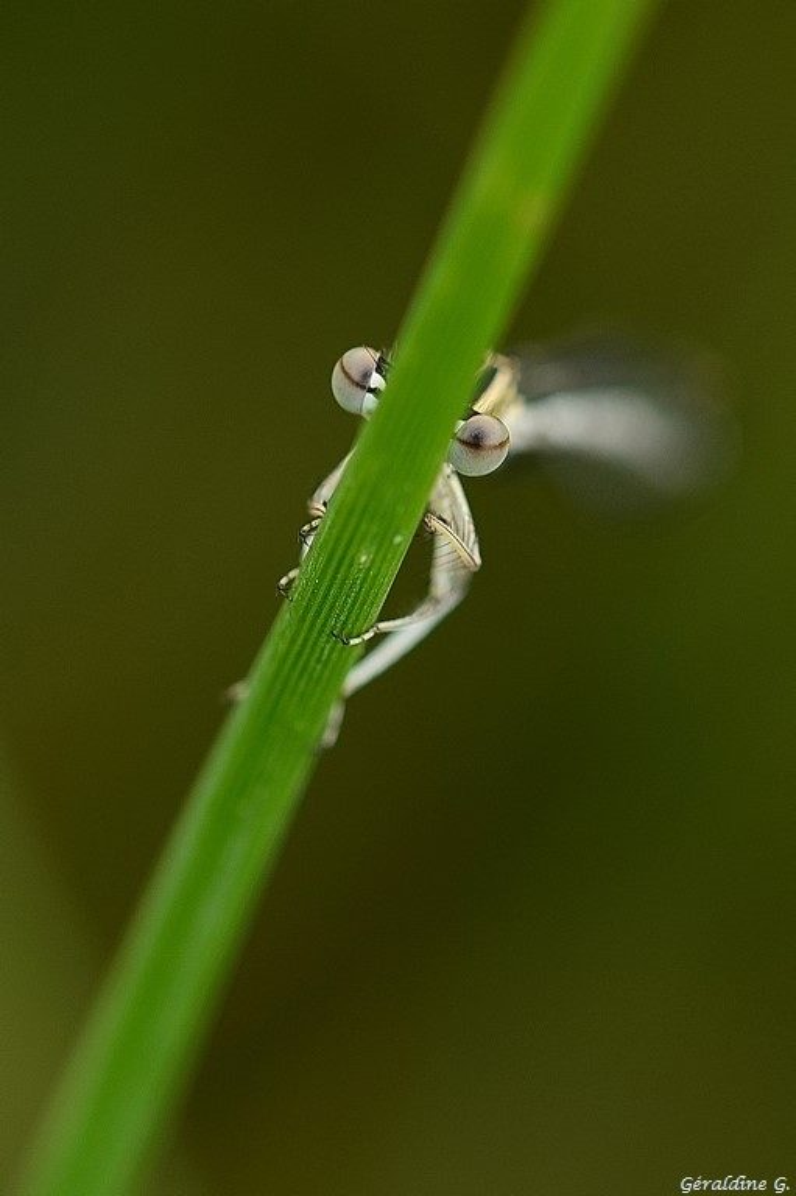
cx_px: 398
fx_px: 5230
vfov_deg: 13.0
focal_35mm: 158
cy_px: 598
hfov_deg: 8.7
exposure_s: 1/50
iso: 100
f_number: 6.3
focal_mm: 105
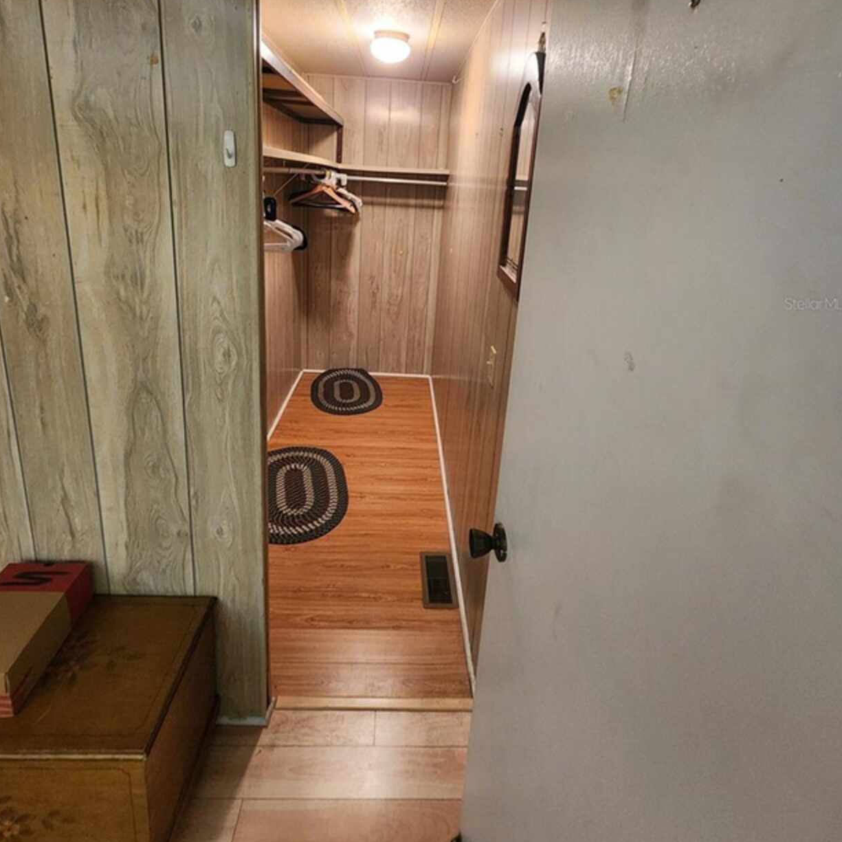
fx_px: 440
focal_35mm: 16
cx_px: 414
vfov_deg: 85.3
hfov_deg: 87.4
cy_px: 303
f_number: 2.2
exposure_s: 1/24
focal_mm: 2.2
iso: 640
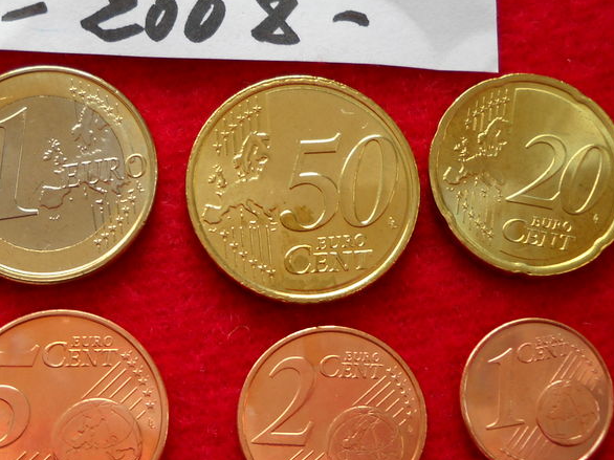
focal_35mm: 70
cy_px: 195
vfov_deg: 21.0
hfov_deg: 27.5
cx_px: 171
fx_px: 1241
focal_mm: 6.72
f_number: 3.1
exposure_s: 1/76
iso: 64
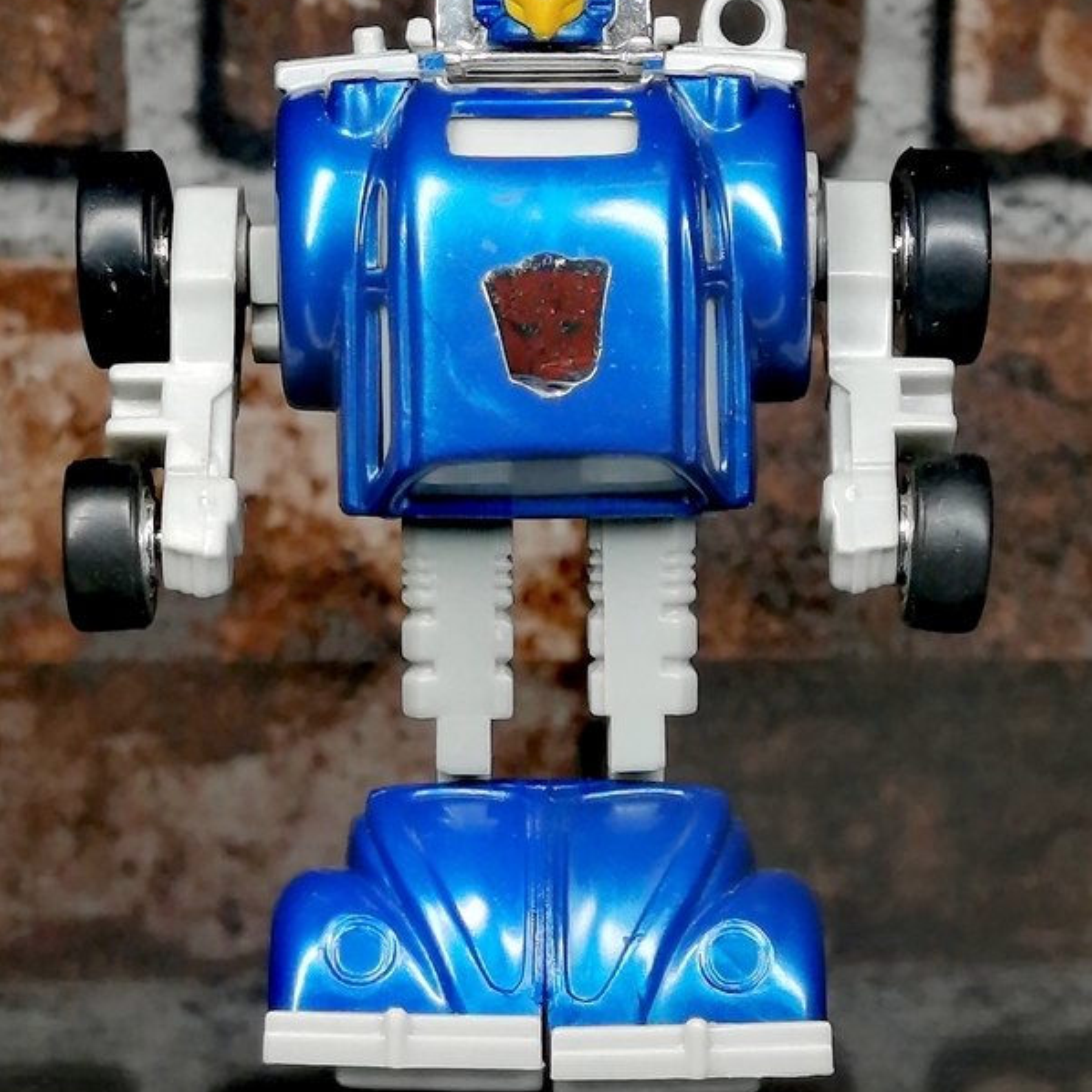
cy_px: 469
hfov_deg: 14.2
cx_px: 546
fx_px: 4390
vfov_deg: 14.2
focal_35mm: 123
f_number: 1.8
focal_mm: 3.62
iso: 50
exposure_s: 1/114
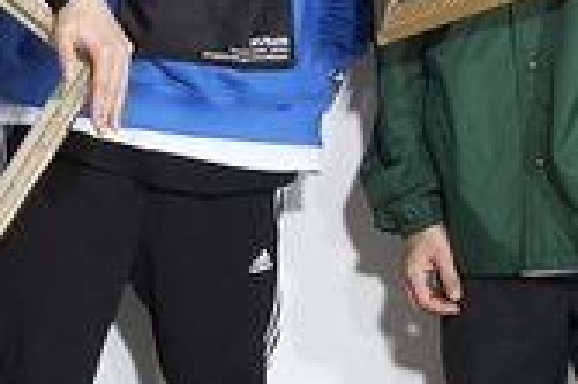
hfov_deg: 11.9
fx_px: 2727
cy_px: 85
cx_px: -100
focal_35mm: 170
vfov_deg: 8.0
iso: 100
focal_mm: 40
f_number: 11
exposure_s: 1/125
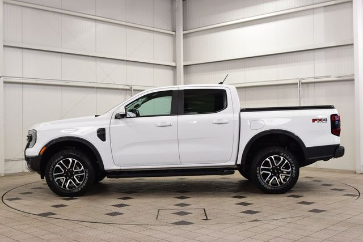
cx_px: 182
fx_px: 454
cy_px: 121
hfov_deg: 43.6
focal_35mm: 45
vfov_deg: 29.9
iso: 500
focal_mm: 30
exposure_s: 1/30
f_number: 7.1
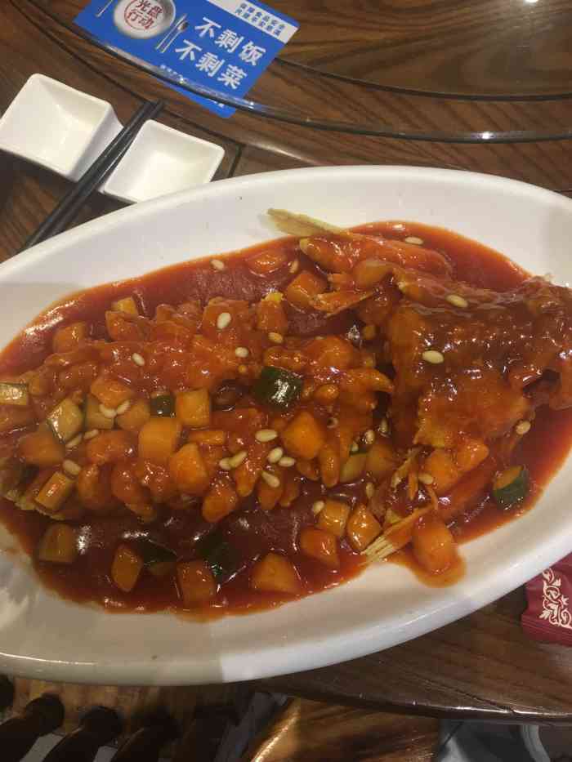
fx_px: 639
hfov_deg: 48.2
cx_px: 286
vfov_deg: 61.7
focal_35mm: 29
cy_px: 381
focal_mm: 4.15
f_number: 2.2
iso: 50
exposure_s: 1/17
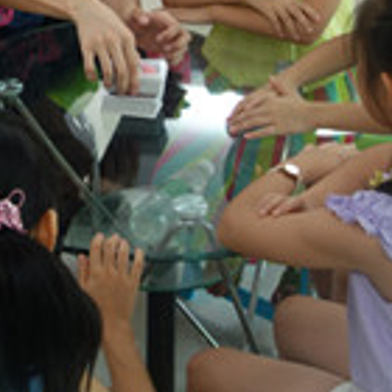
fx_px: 1089
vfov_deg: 20.0
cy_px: 46
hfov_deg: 20.2
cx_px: 73
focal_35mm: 85
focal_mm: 10.4
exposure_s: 1/30
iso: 250
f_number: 1.8
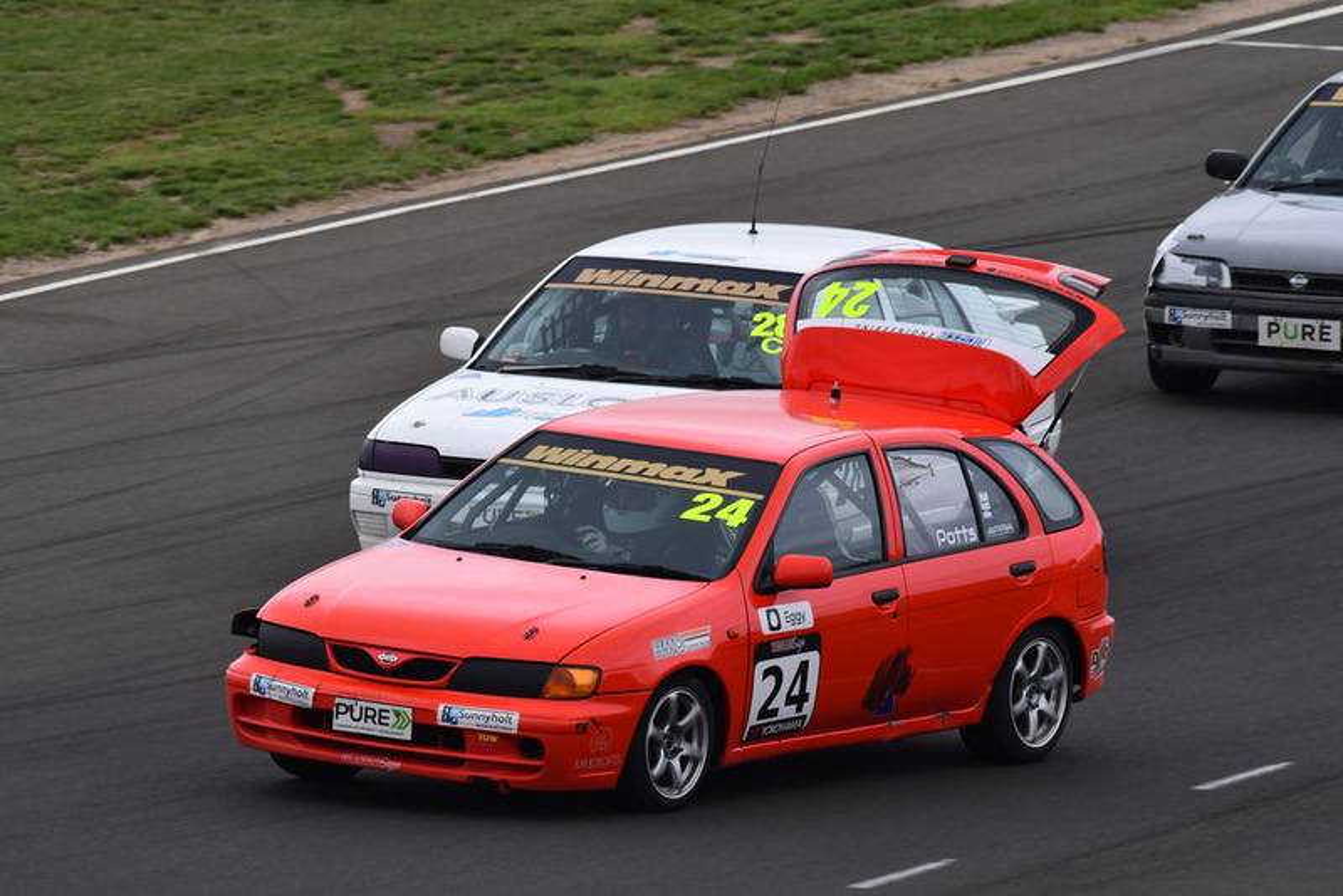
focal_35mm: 750
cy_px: 448
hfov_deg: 2.7
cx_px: 672
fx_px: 27988
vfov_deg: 1.8
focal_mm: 500
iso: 640
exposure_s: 1/640
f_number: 11
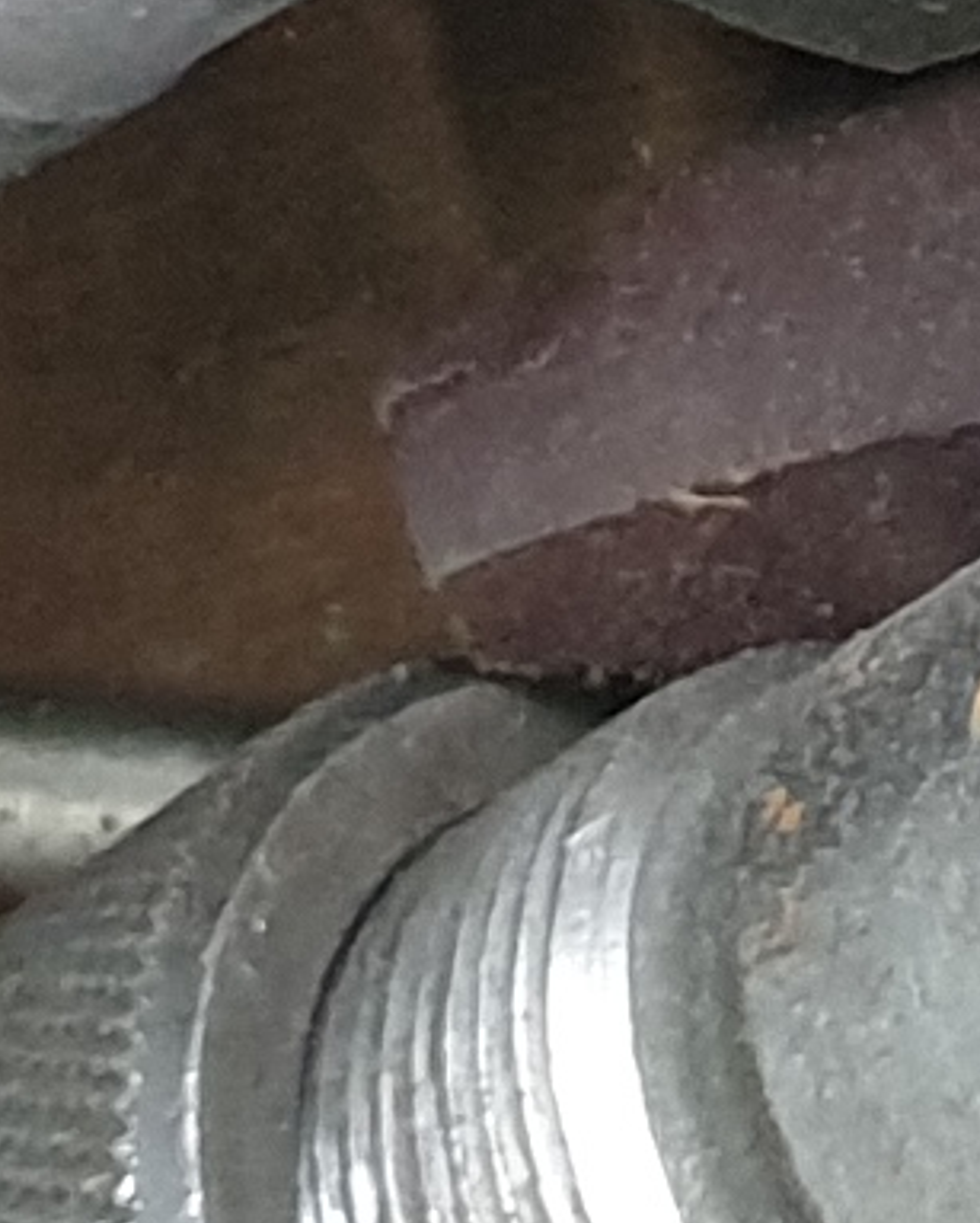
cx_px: 2024
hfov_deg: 5.7
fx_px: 9669
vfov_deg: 7.2
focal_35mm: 267
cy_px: -377
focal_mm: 4.3
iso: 320
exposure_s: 1/50
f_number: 1.5
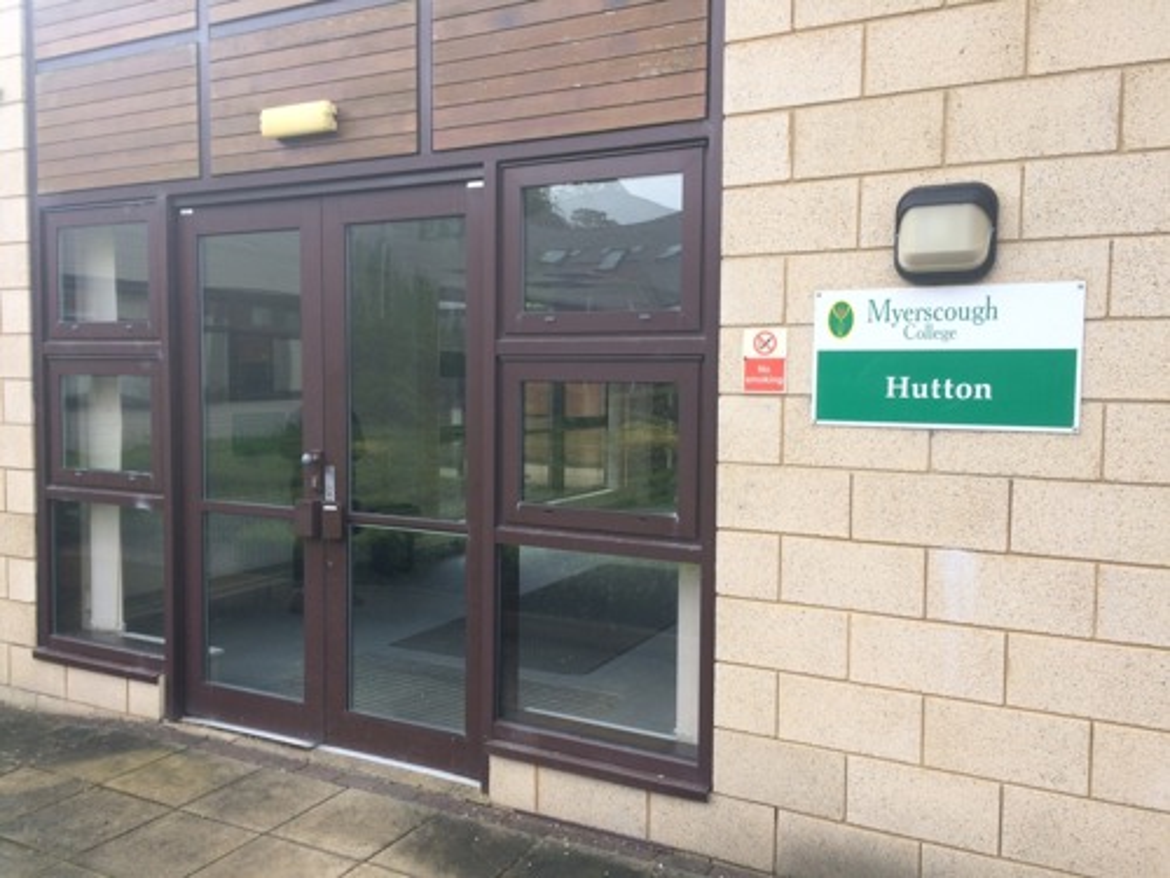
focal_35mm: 29
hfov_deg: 61.7
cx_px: 585
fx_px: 980
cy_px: 439
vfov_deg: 48.2
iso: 32
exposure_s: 1/419
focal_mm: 4.15
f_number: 2.2
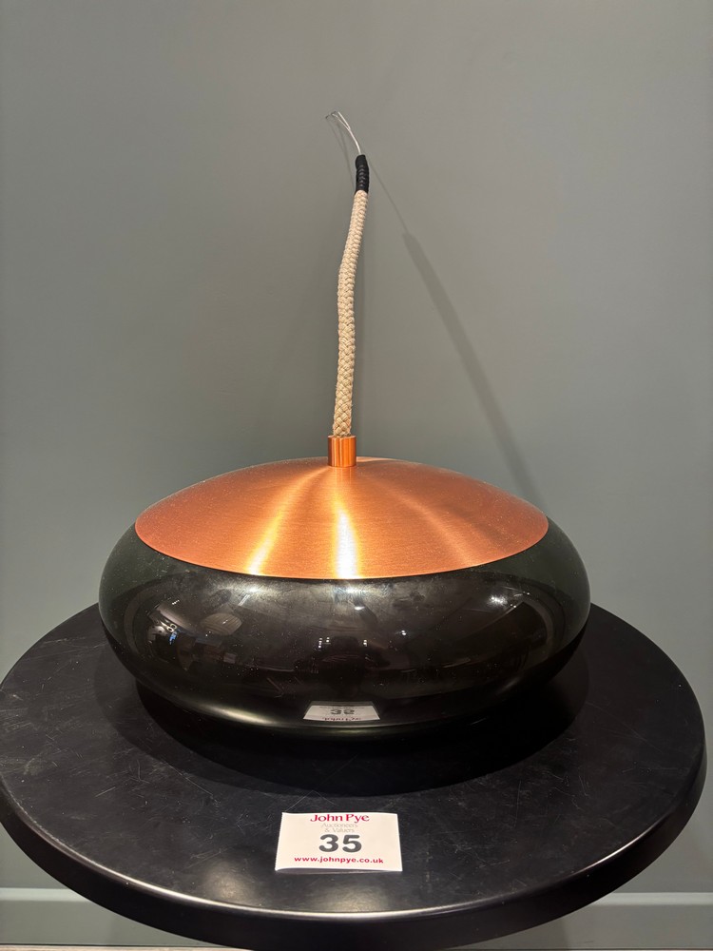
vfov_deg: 67.3
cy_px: 476
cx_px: 356
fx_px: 714
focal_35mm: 26
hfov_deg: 53.1
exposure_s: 1/50
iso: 200
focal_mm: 5.96
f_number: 1.6
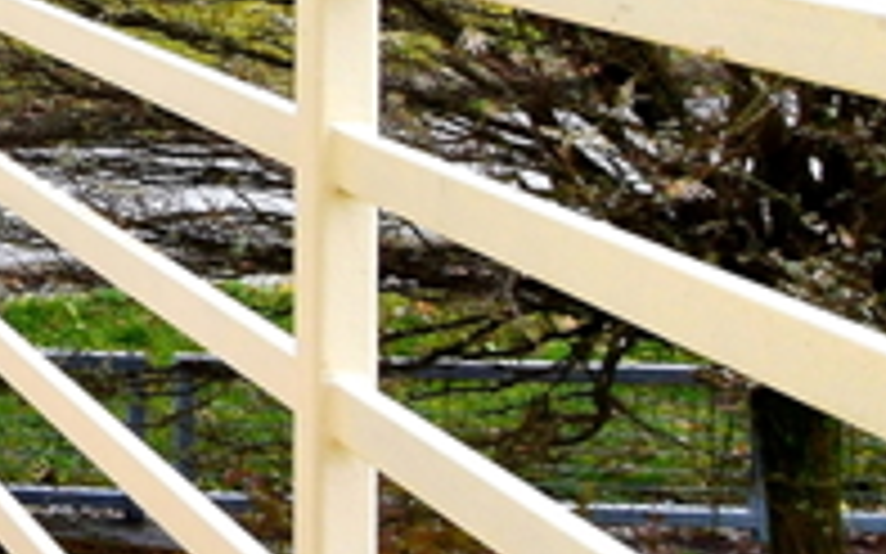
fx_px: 2245
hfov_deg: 15.8
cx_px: -1034
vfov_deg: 13.4
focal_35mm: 93
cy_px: -230
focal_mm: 10
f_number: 10
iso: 160
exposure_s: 1/160
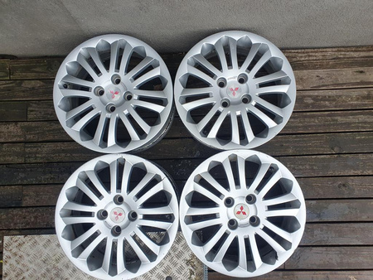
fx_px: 280
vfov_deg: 53.1
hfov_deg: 67.3
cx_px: 186
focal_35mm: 26
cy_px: 140
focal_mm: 4.32
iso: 50
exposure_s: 1/231
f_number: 2.4
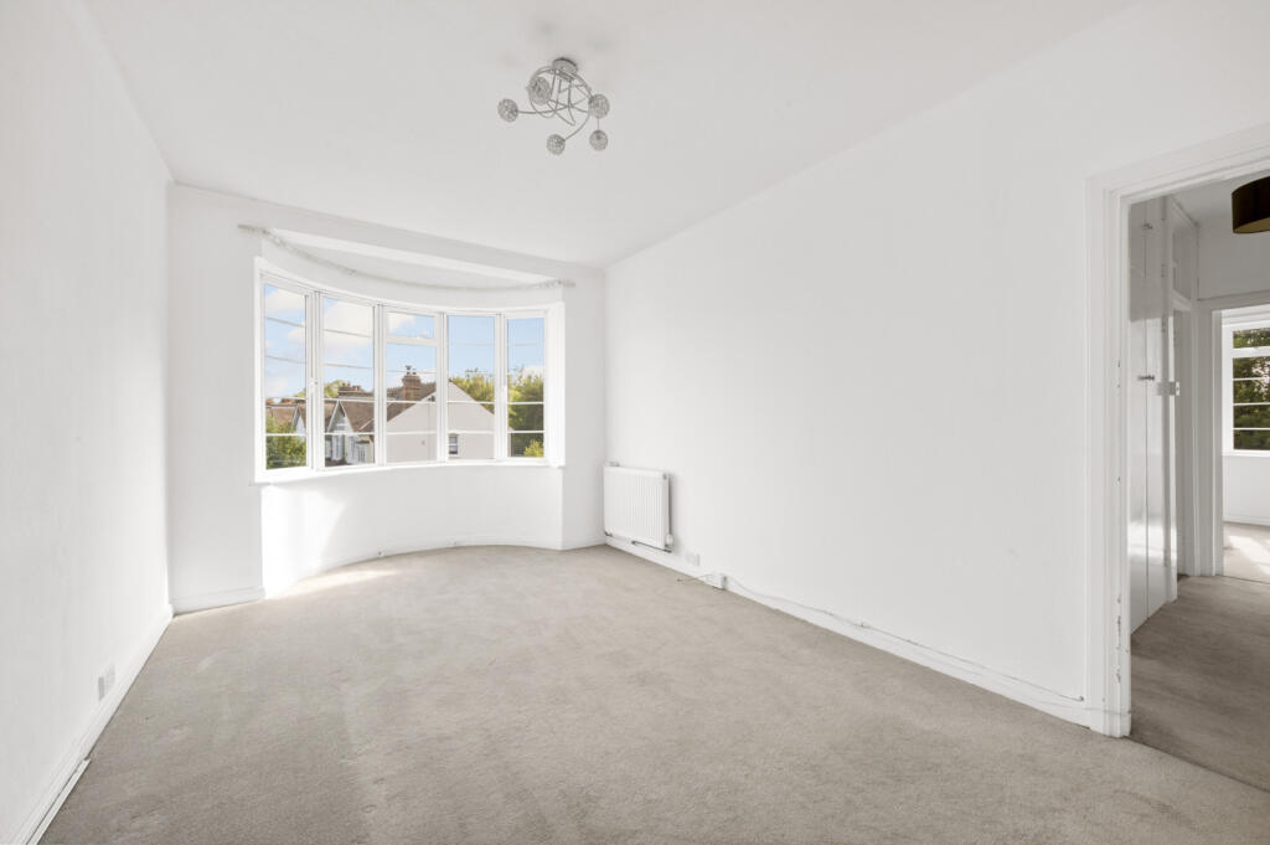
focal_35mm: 14
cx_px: 635
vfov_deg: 81.1
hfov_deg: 104.3
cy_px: 422
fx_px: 493
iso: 200
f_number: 16
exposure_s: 1/13
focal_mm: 14
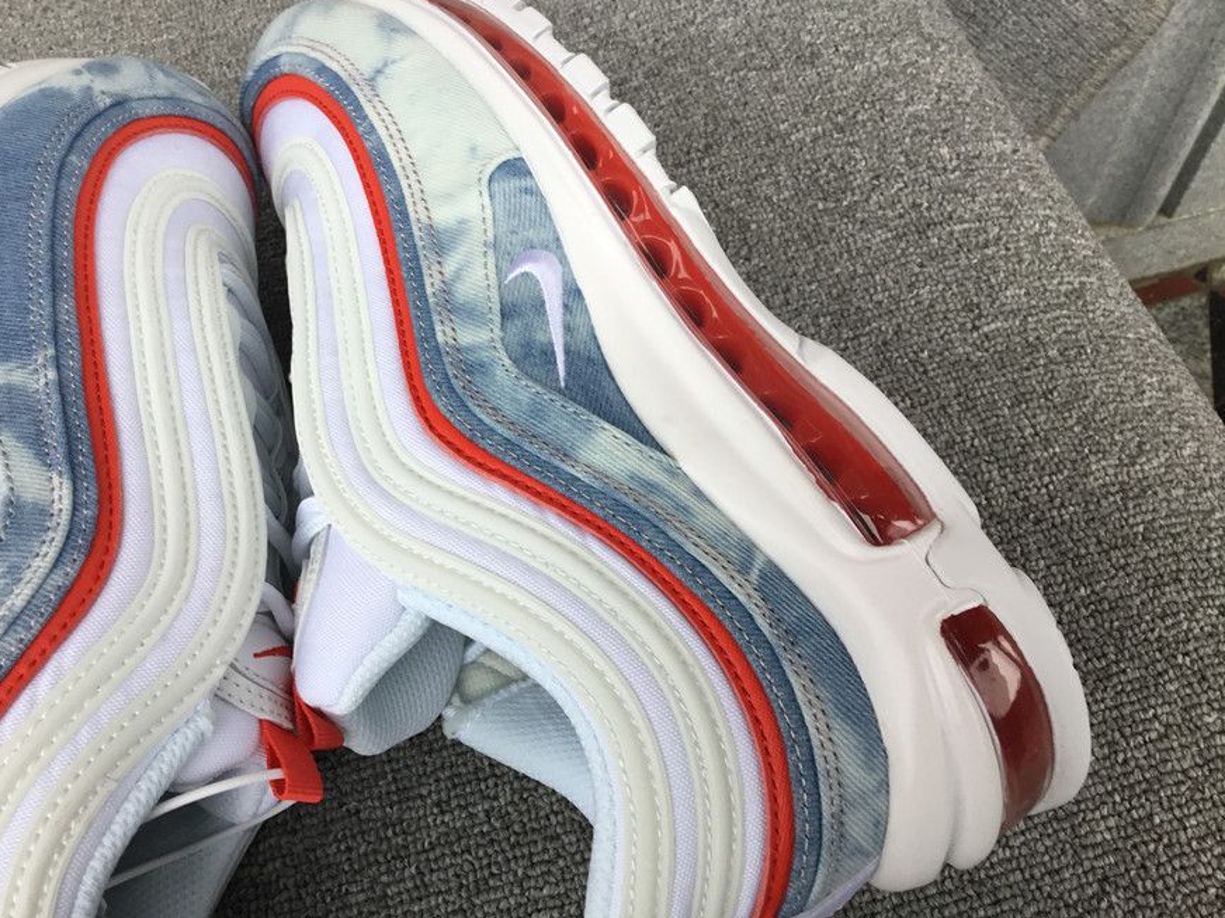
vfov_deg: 44.2
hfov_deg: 56.8
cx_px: 611
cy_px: 454
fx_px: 1132
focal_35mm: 32
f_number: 2.4
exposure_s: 1/100
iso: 40
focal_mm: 3.3
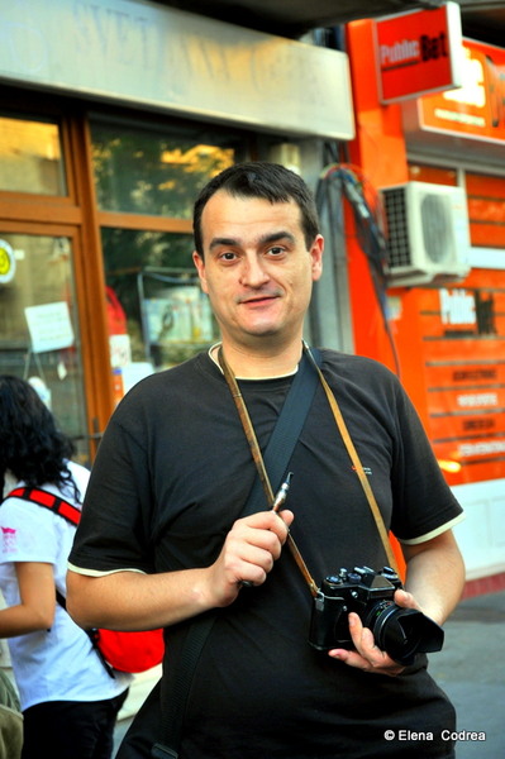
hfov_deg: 14.7
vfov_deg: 21.9
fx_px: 1960
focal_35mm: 93
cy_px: 380
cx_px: 252
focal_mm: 62
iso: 200
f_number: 5.3
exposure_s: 1/60
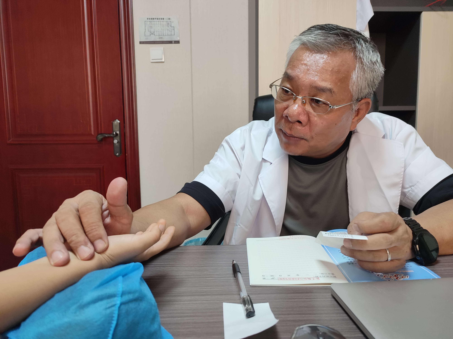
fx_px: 327
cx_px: 226
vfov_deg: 54.9
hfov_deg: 69.4
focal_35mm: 25
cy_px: 170
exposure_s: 1/33
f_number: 1.75
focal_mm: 5.96
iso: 210
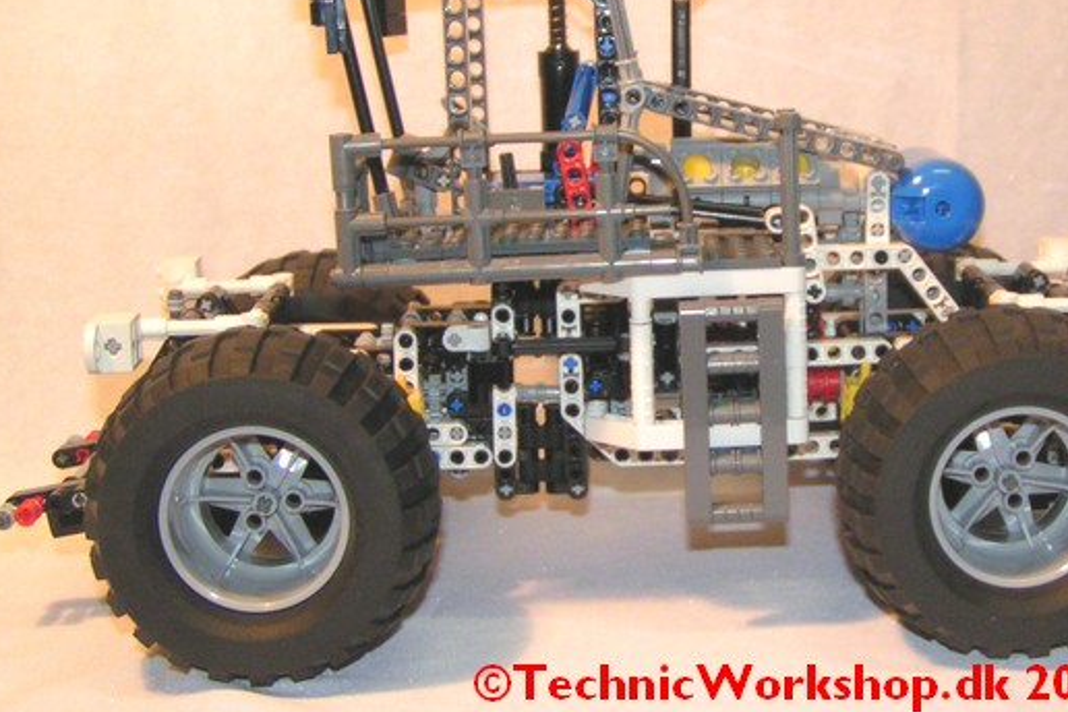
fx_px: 1454
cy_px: 288
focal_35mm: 49
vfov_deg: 27.5
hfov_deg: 40.2
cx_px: 640
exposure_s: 1/40
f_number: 2.8
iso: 200
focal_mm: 5.8
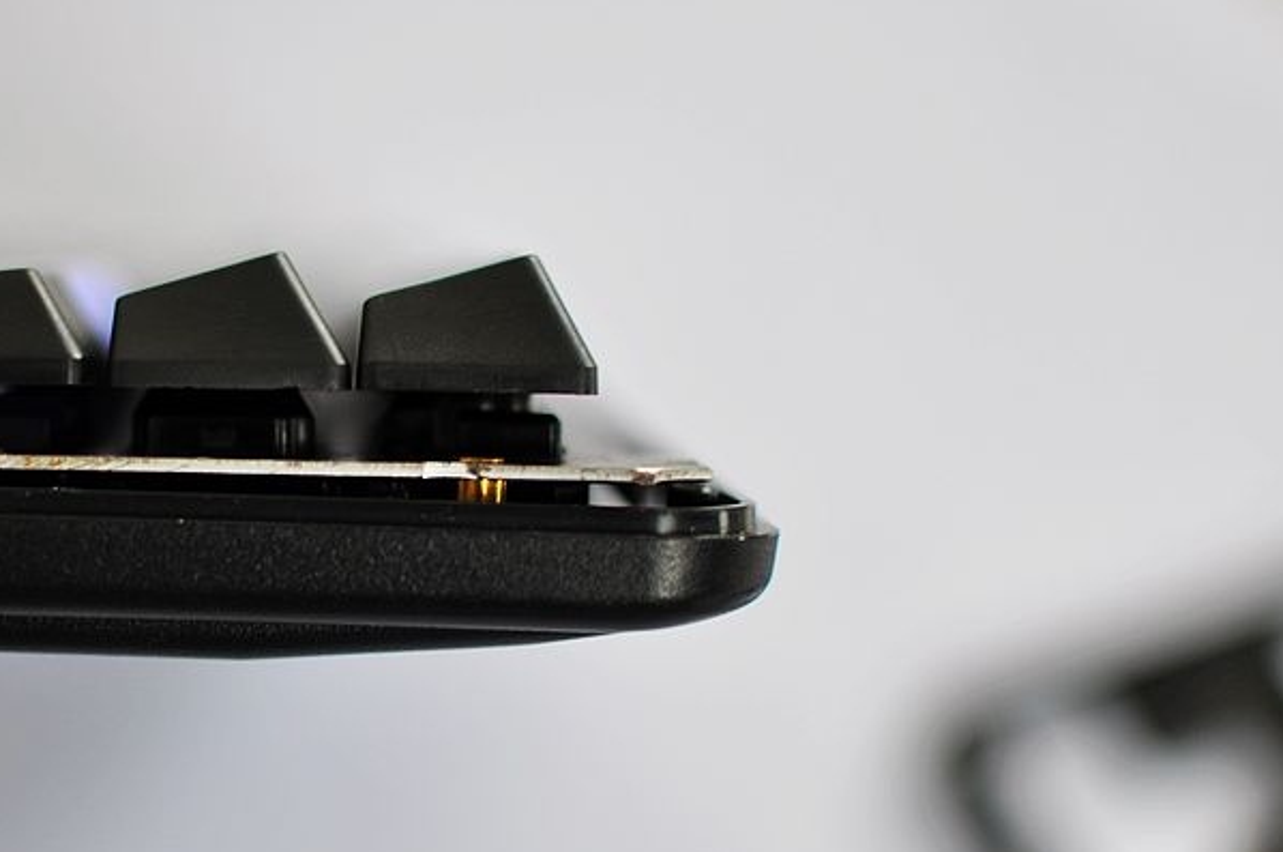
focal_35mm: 88
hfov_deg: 22.8
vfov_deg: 15.5
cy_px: 461
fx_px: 3126
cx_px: 240
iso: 200
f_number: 1.8
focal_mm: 35
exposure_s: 1/80
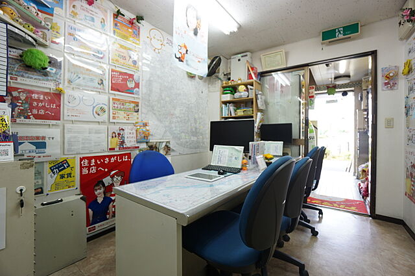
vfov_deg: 77.2
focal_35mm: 15
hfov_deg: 100.5
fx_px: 173
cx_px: 208
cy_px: 138
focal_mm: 10
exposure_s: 1/60
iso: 320
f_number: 4
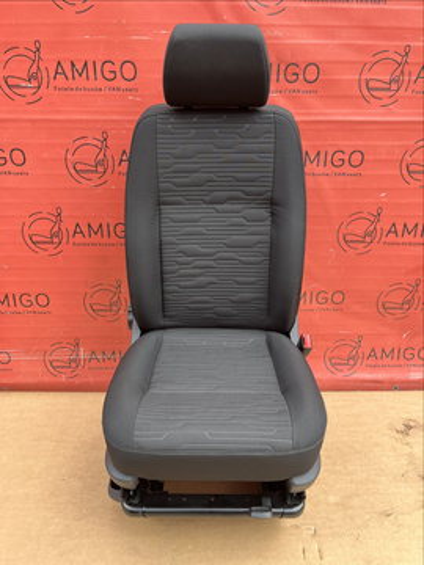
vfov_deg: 67.3
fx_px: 425
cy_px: 282
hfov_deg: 53.1
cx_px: 212
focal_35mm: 26
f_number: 1.6
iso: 50
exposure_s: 1/122
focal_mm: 5.1
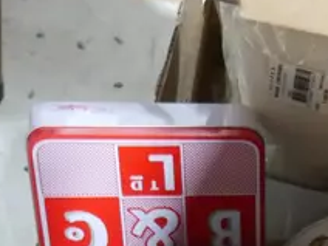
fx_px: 1279
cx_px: 651
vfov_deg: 10.4
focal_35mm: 135
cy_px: 442
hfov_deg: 12.8
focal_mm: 14
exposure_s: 1/60
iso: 2500
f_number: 3.5
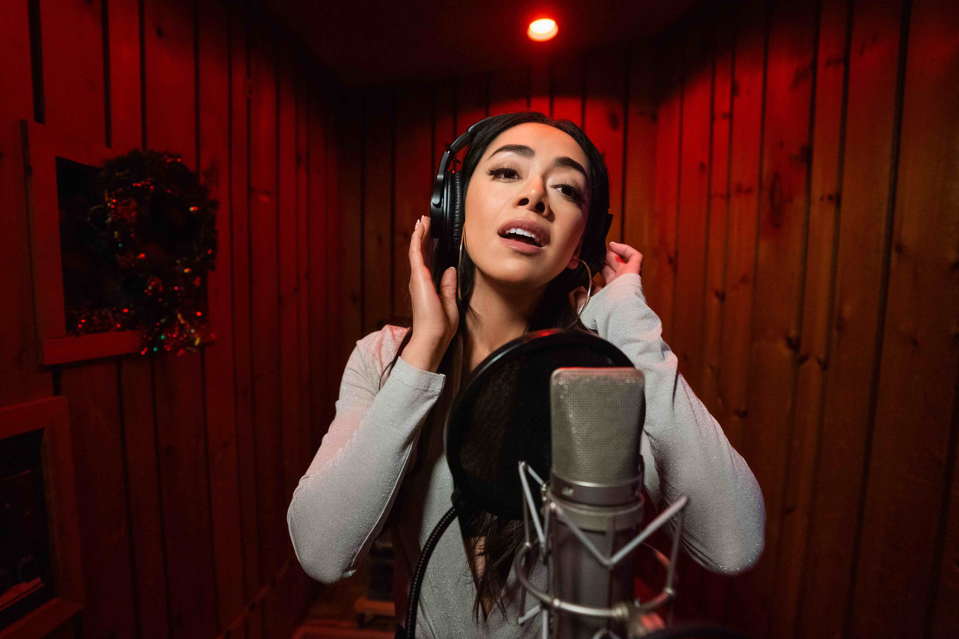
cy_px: 350
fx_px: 479
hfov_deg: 90.0
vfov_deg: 67.2
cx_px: 468
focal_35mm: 18
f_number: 2.8
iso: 3200
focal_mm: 16
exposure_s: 1/160
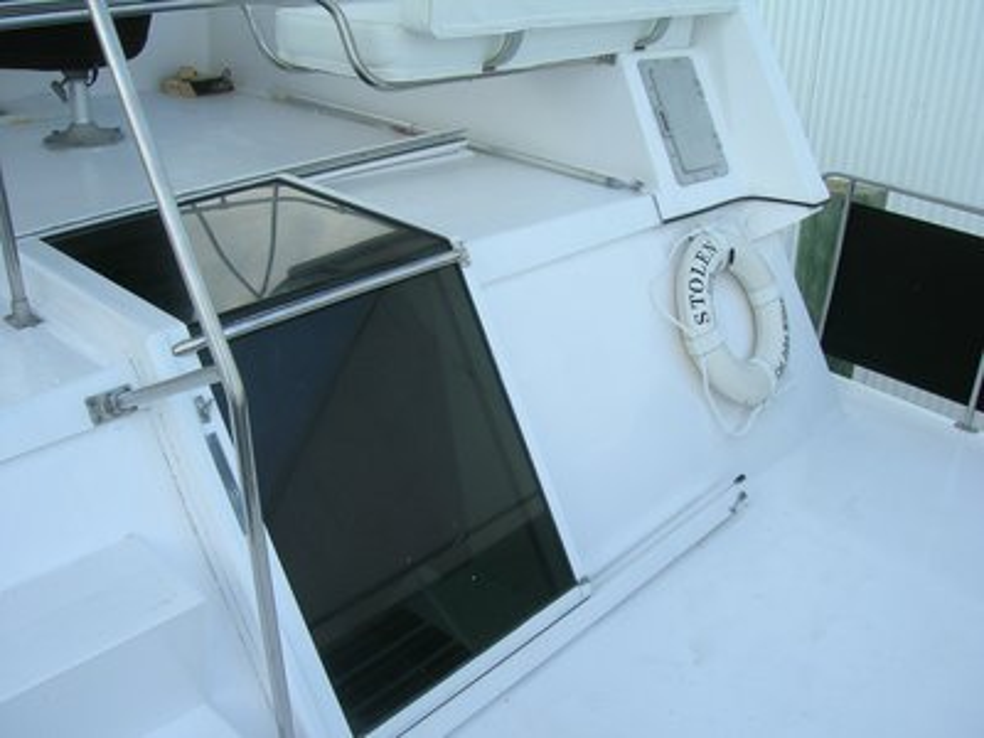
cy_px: 369
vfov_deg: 41.8
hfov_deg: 54.0
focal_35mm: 34
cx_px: 492
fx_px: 966
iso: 50
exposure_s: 1/162
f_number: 4.9
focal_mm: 5.7
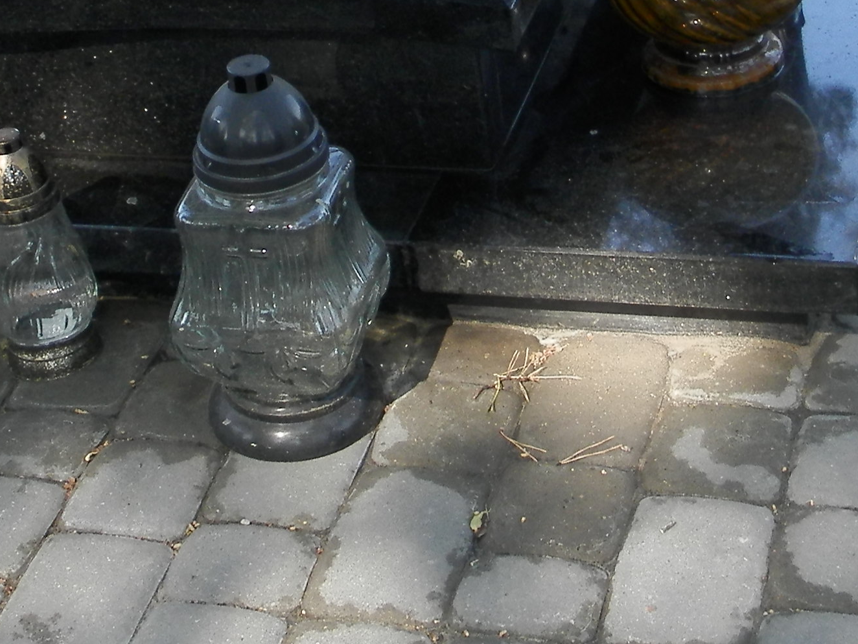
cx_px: 459
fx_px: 2156
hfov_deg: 22.5
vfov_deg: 16.5
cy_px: -41
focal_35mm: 87
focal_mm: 4.5
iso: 80
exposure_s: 1/160
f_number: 3.1
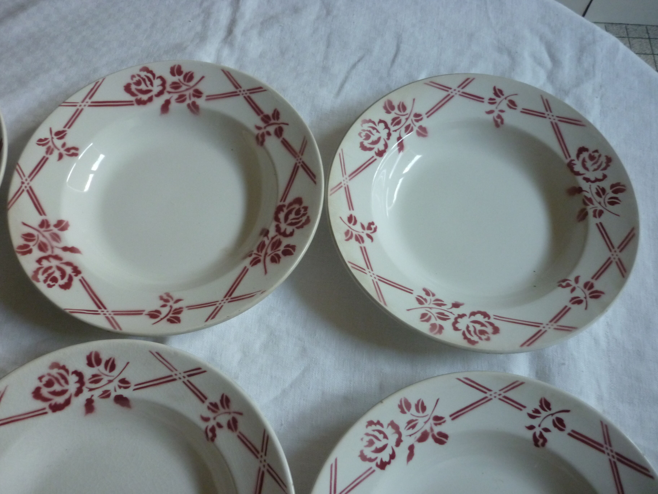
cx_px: 329
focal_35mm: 33
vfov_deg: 42.9
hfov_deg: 55.4
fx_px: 627
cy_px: 247
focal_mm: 5.5
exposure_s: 1/30
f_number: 2.8
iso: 250
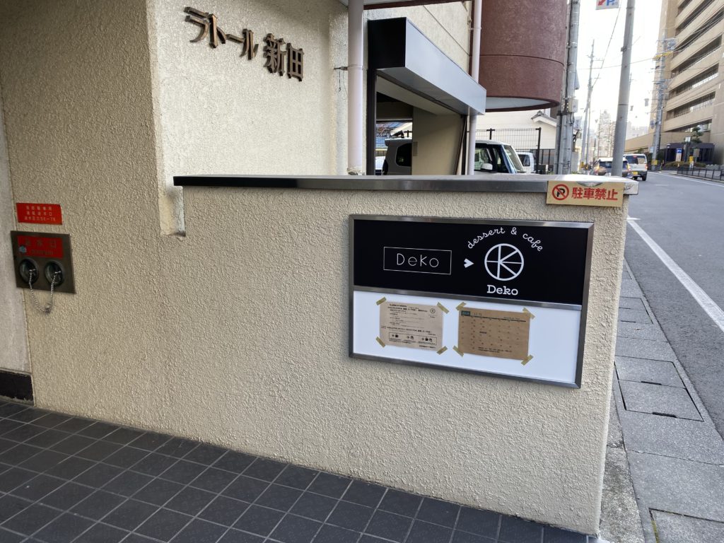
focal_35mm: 26
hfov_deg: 67.3
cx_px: 362
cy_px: 272
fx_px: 544
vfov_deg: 53.1
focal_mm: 4.25
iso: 32
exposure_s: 1/138
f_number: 1.8
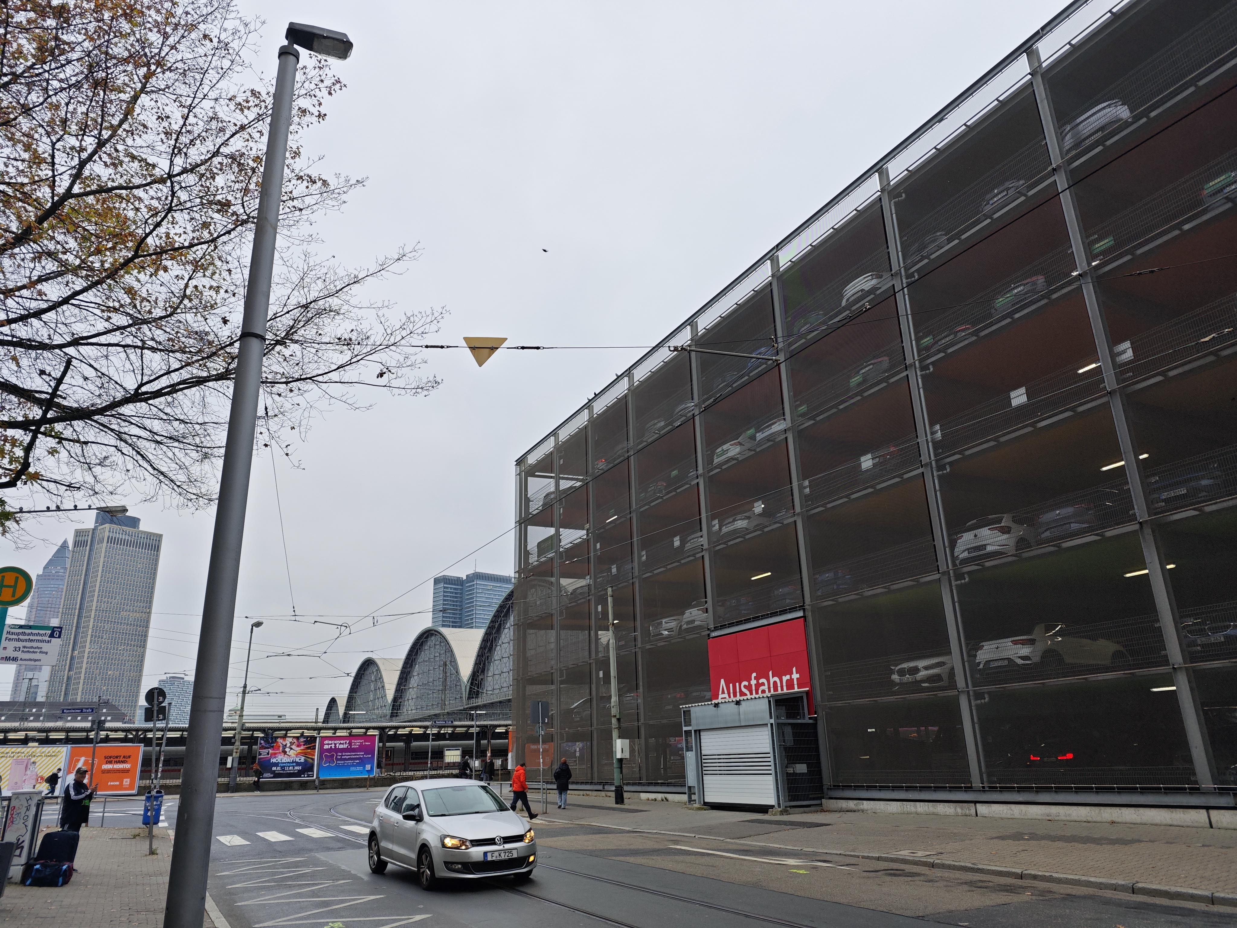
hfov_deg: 73.9
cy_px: 464
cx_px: 618
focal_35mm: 23
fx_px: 822
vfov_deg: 58.9
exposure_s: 1/271
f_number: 1.6
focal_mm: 6.55
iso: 50
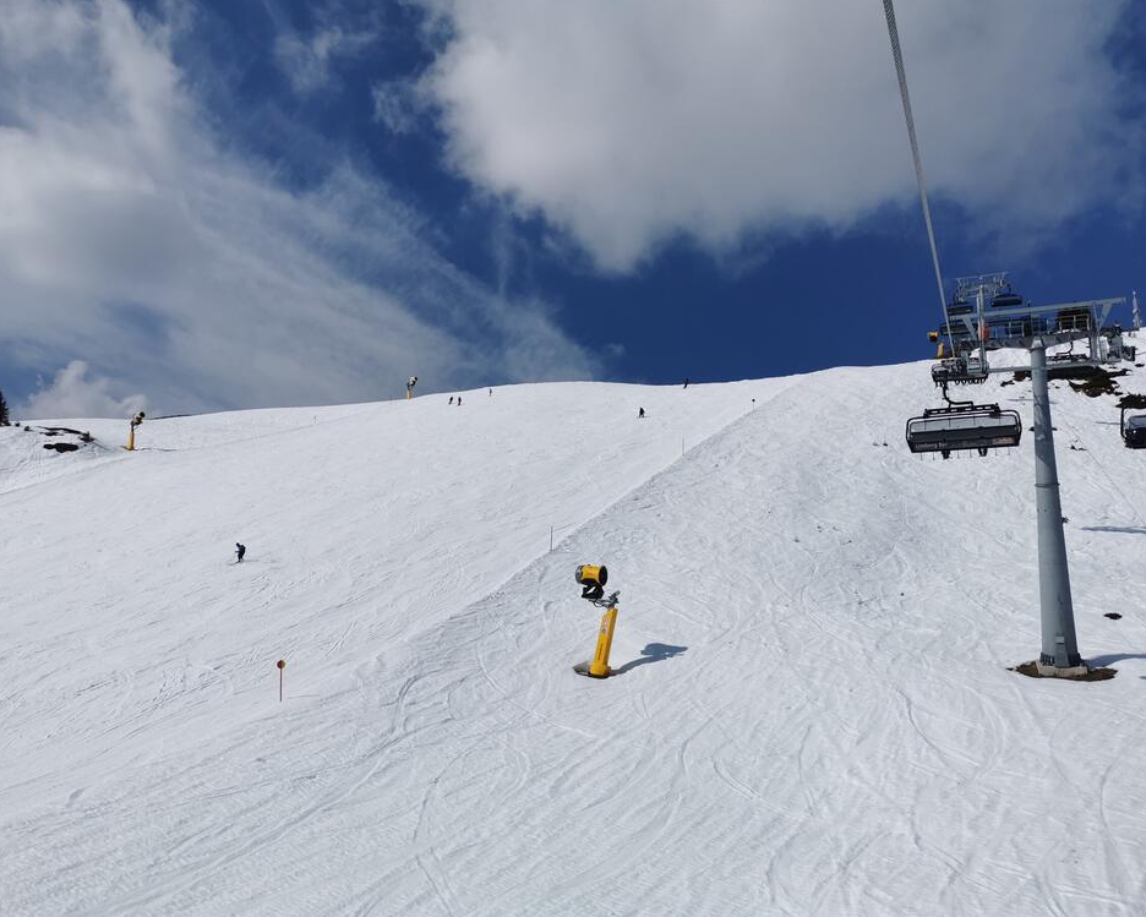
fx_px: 984
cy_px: 447
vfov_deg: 50.0
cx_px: 558
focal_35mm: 29
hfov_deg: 60.4
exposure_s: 1/13889
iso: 50
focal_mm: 5.58
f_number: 1.8
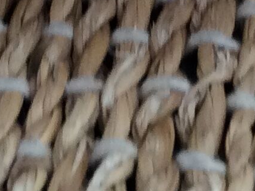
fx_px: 1435
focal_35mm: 195
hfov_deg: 10.1
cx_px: 196
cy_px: -259
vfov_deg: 7.2
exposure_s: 1/25
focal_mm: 3.3
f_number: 2.4
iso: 64
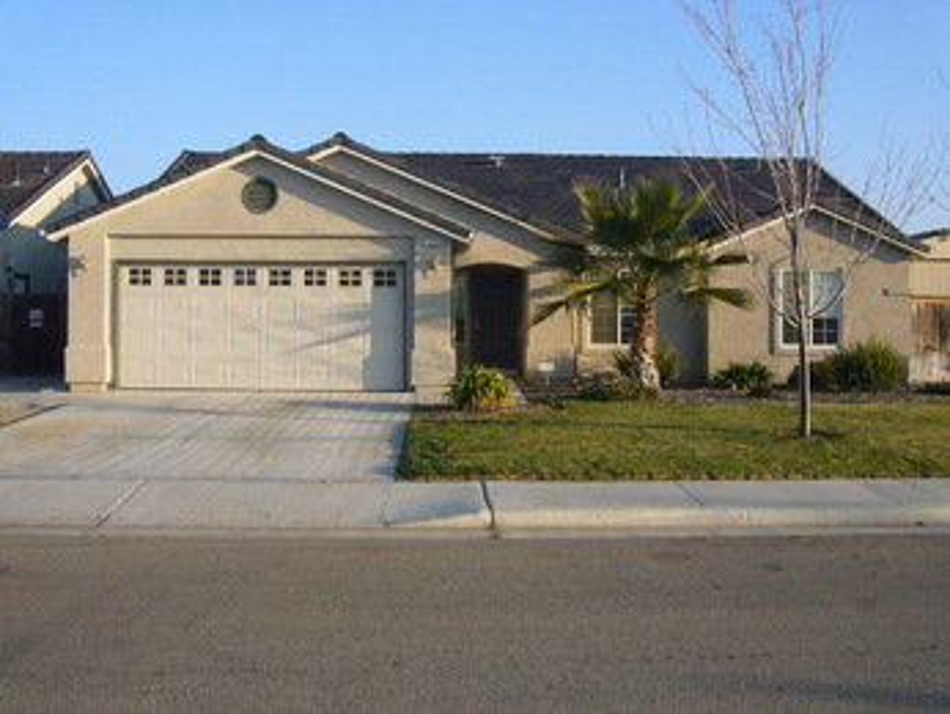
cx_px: 475
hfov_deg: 47.8
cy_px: 357
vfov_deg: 36.9
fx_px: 1071
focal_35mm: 39
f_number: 5.6
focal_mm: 4.6
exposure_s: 1/200
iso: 80
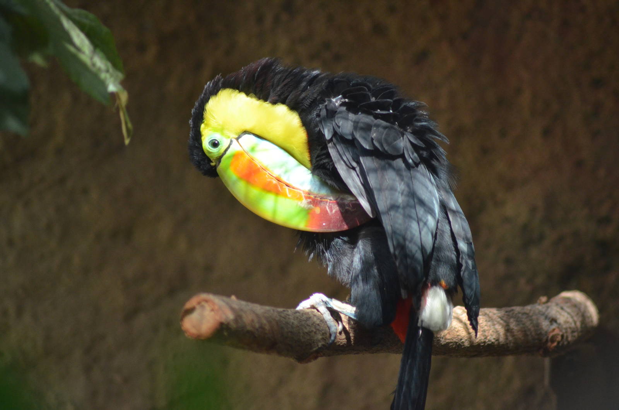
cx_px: 310
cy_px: 205
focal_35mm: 420
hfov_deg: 4.9
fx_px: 7207
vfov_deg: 3.3
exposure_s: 1/500
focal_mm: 280
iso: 1250
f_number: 5.3
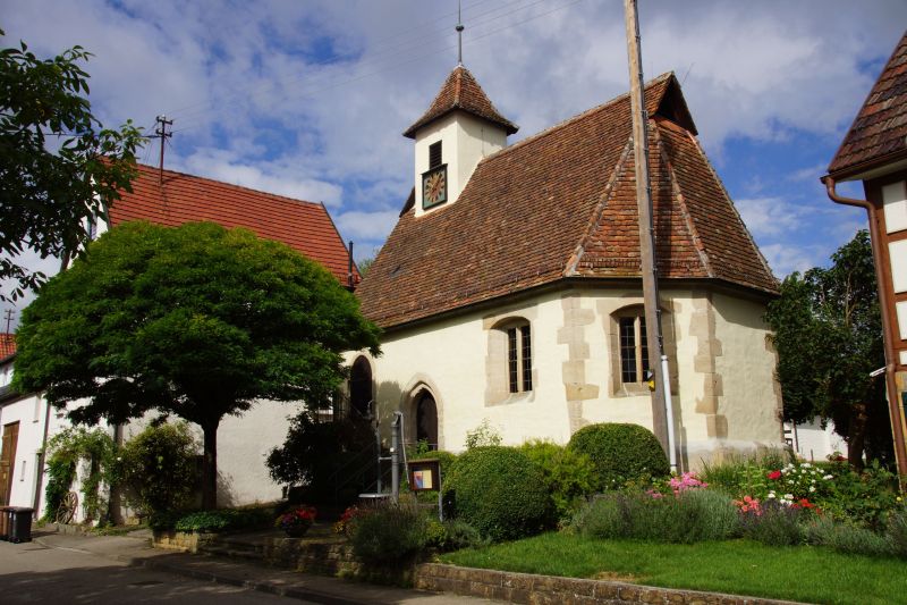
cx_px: 454
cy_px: 302
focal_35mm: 33
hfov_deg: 57.2
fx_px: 831
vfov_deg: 40.0
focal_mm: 22
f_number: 16
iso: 100
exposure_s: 1/160
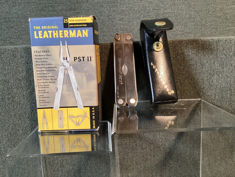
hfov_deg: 58.3
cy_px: 88
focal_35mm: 31
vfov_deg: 45.4
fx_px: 210
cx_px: 118
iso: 400
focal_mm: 3.3
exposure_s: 1/60
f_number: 2.4
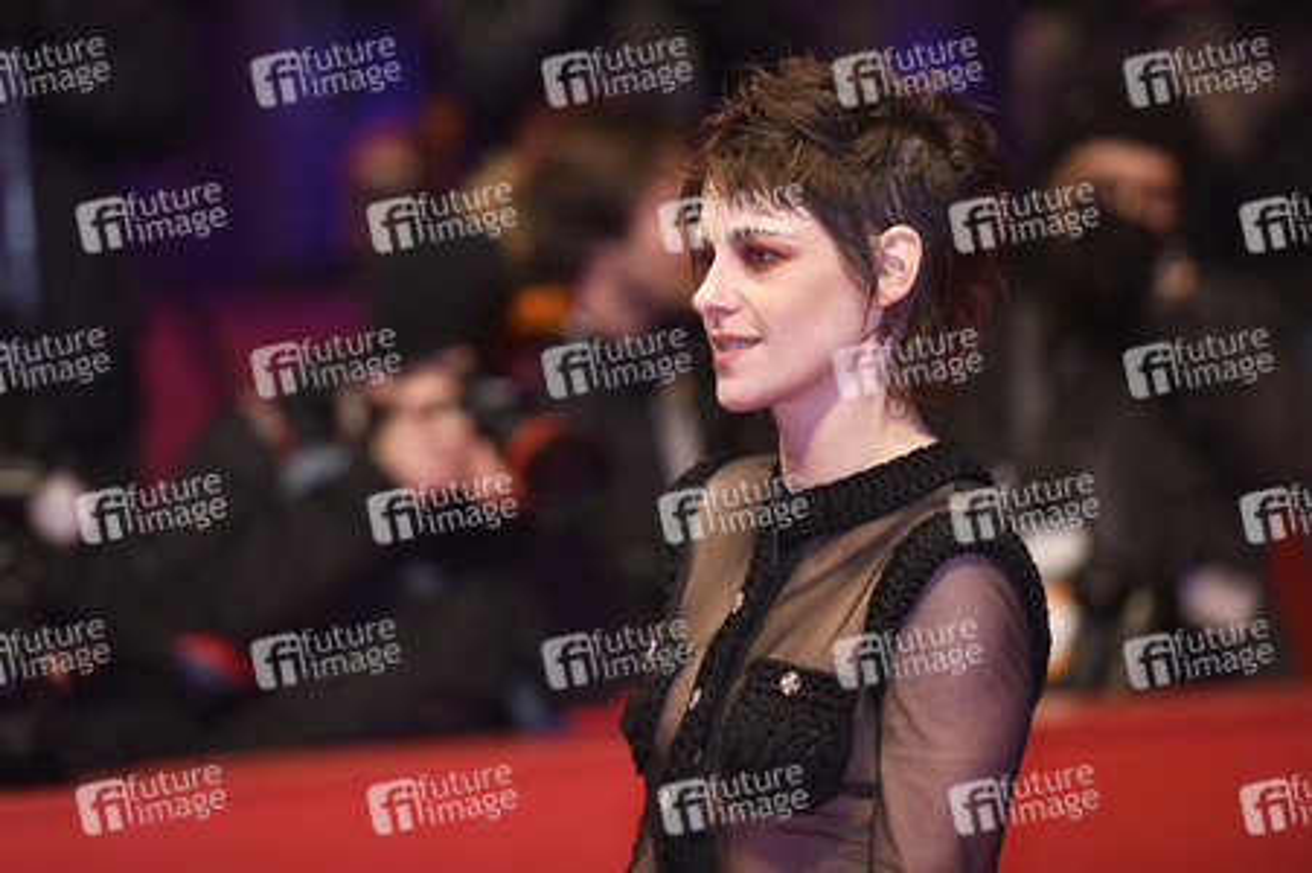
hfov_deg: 11.1
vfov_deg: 7.4
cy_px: 436
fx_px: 6737
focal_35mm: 185
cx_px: 656
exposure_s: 1/400
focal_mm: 185
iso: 1250
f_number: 3.2
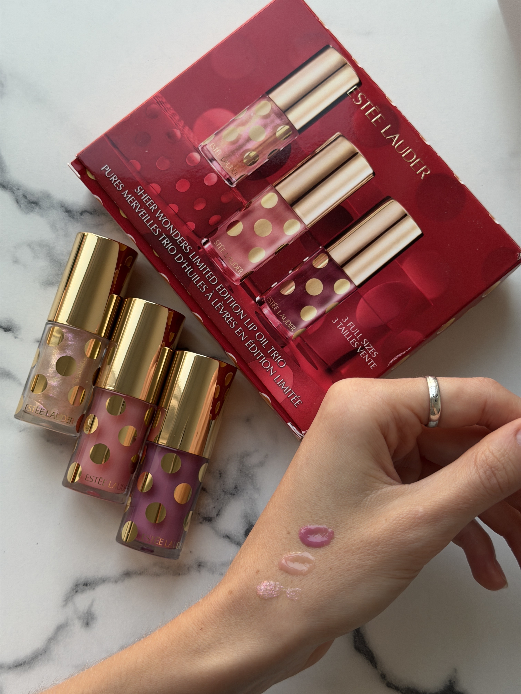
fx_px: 963
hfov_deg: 30.3
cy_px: 347
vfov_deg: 39.7
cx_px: 260
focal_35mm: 48
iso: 160
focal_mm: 6.76
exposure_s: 1/60
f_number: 1.78
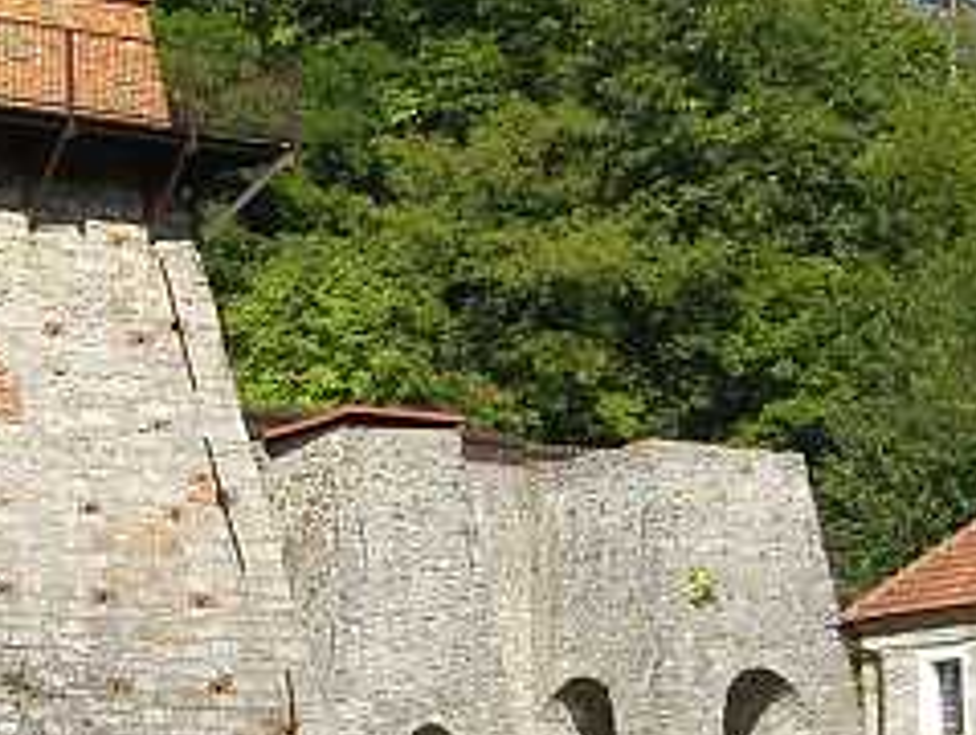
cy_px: 617
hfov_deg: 15.2
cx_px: -25
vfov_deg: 11.6
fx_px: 3586
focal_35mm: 127
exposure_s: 1/400
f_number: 4.4
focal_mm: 6.3
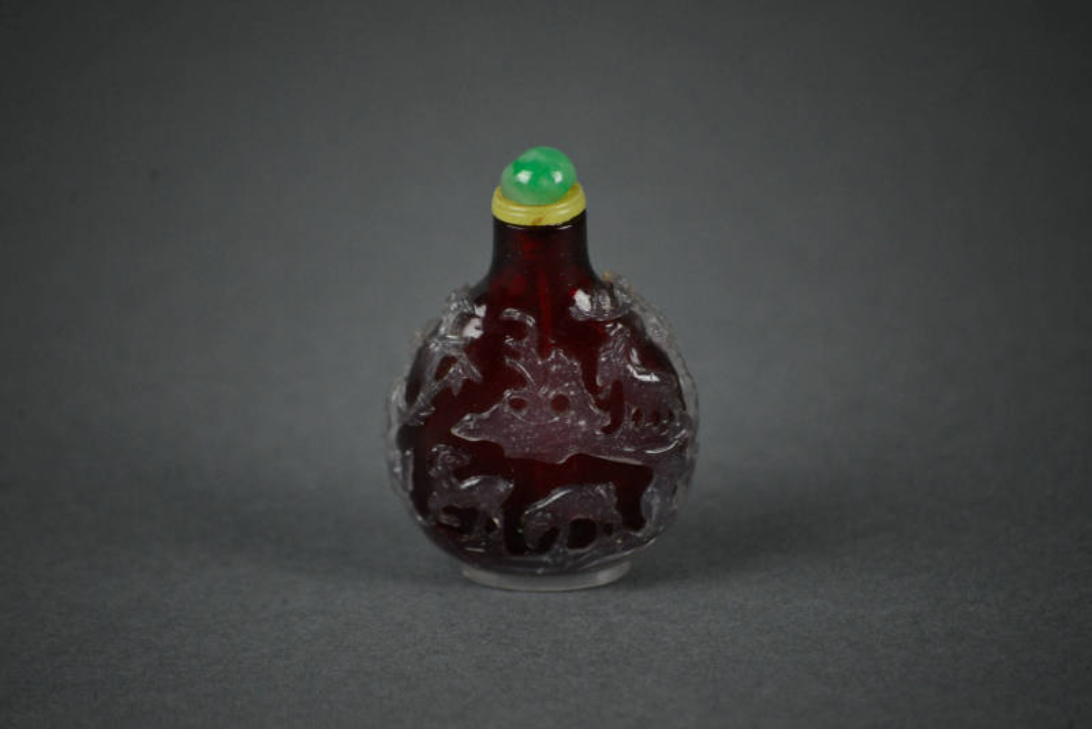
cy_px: 364
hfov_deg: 6.9
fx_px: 9103
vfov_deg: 4.6
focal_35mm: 300
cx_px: 546
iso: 1000
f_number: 5.6
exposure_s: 1/100
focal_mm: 300
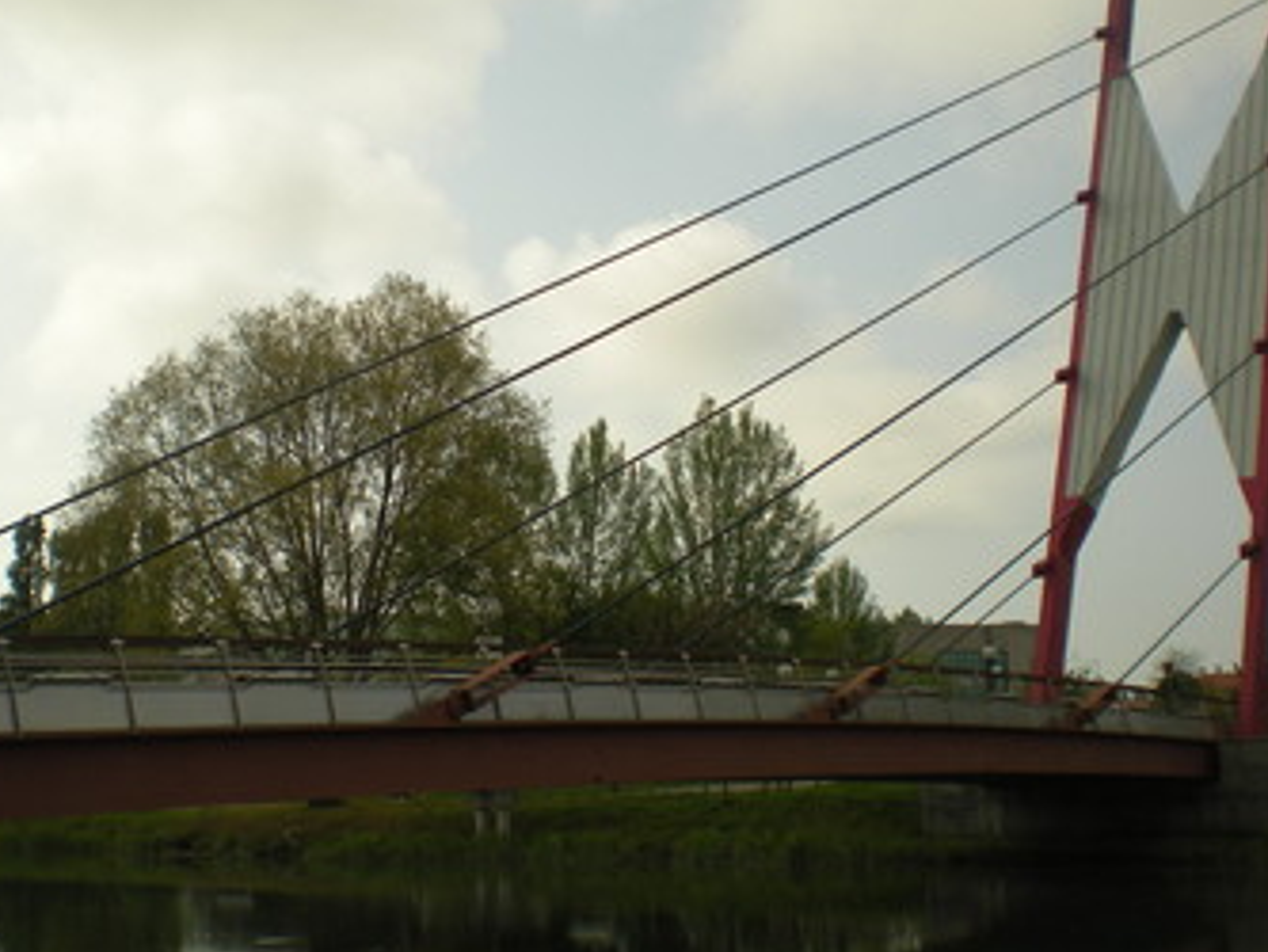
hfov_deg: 33.7
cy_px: 459
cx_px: 529
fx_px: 2089
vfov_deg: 25.7
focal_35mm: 57
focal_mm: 6.3
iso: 64
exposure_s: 1/772
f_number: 4.6
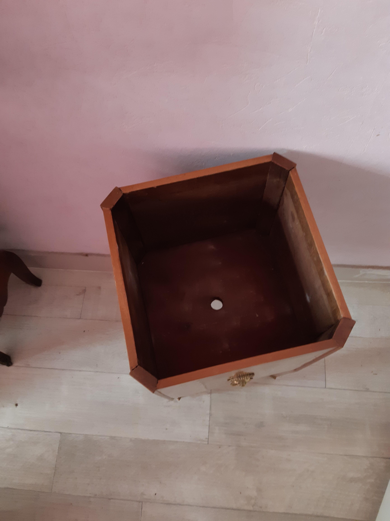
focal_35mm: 26
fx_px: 391
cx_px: 195
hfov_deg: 53.1
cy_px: 260
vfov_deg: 67.3
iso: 125
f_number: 1.7
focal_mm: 3.93
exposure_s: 1/50
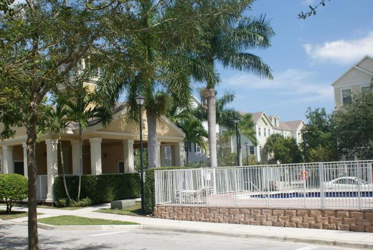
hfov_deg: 49.5
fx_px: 404
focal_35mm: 39
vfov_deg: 34.3
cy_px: 125
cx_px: 186
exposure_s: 1/160
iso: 100
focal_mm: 26
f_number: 11
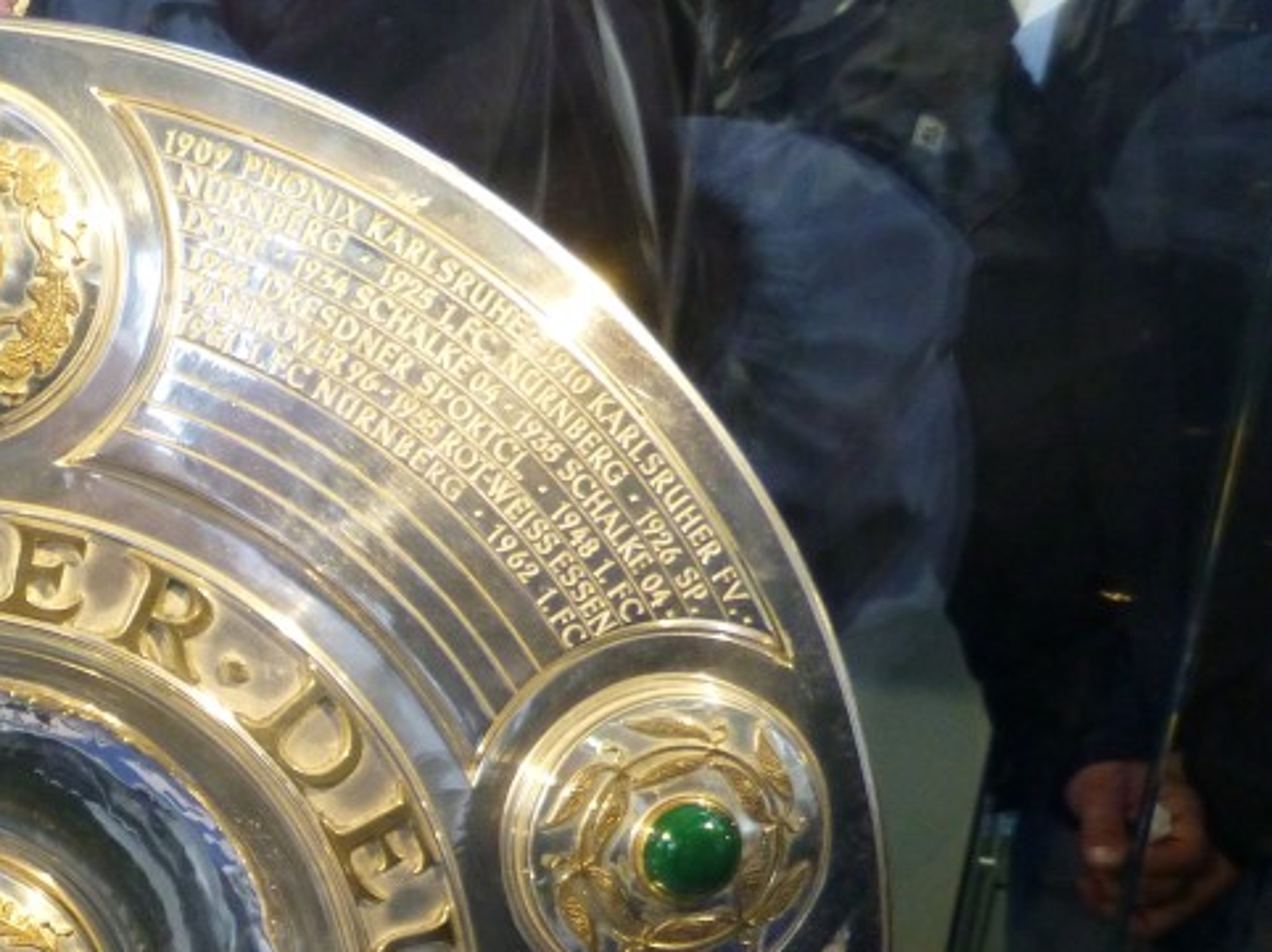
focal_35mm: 51
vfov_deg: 26.8
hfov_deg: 33.9
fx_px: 1873
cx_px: -24
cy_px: 973
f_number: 3.3
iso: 400
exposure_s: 1/50
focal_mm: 4.3
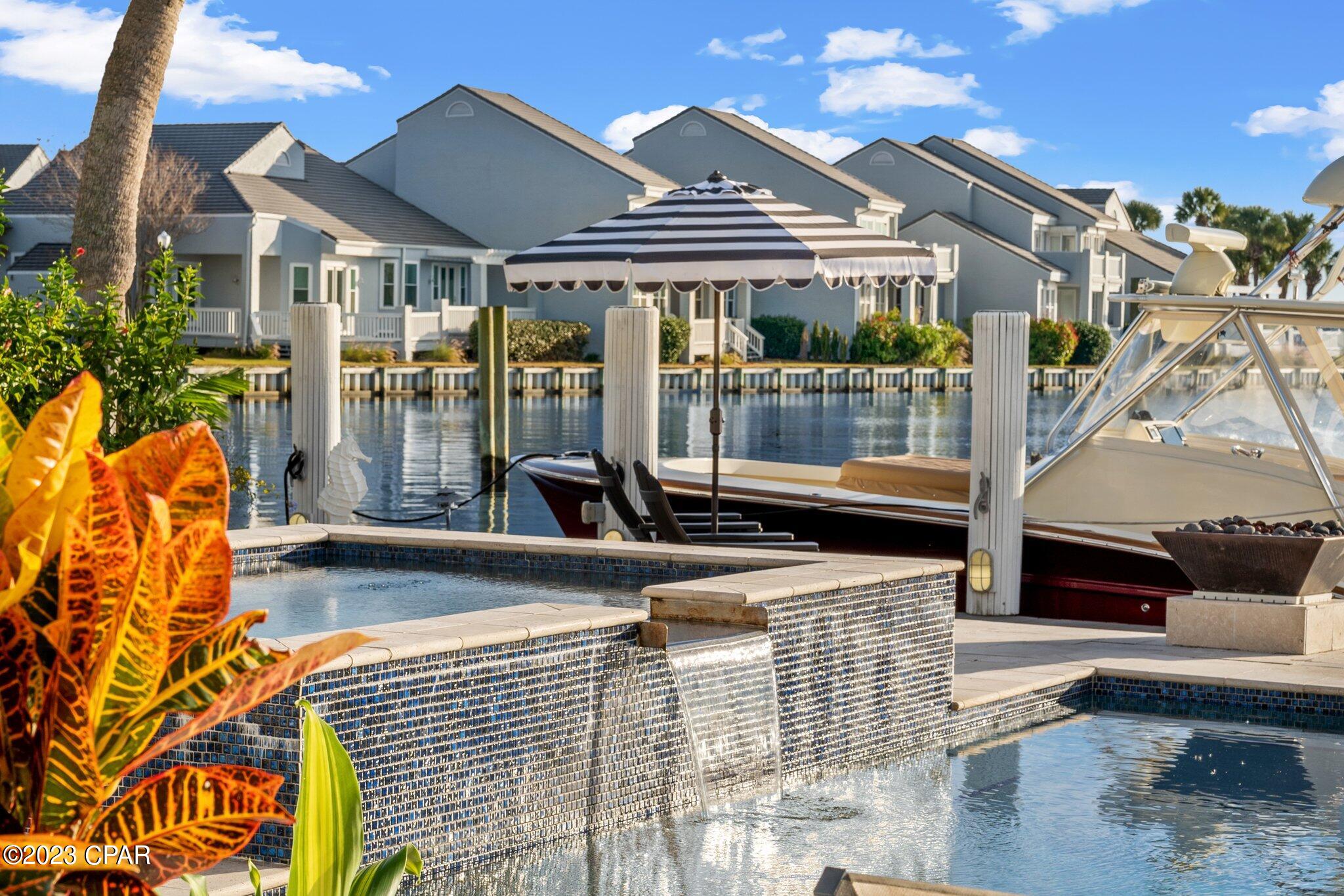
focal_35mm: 75
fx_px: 2800
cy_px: 448
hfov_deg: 27.0
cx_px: 672
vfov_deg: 18.2
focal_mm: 50
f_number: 10
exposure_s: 1/125
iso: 100
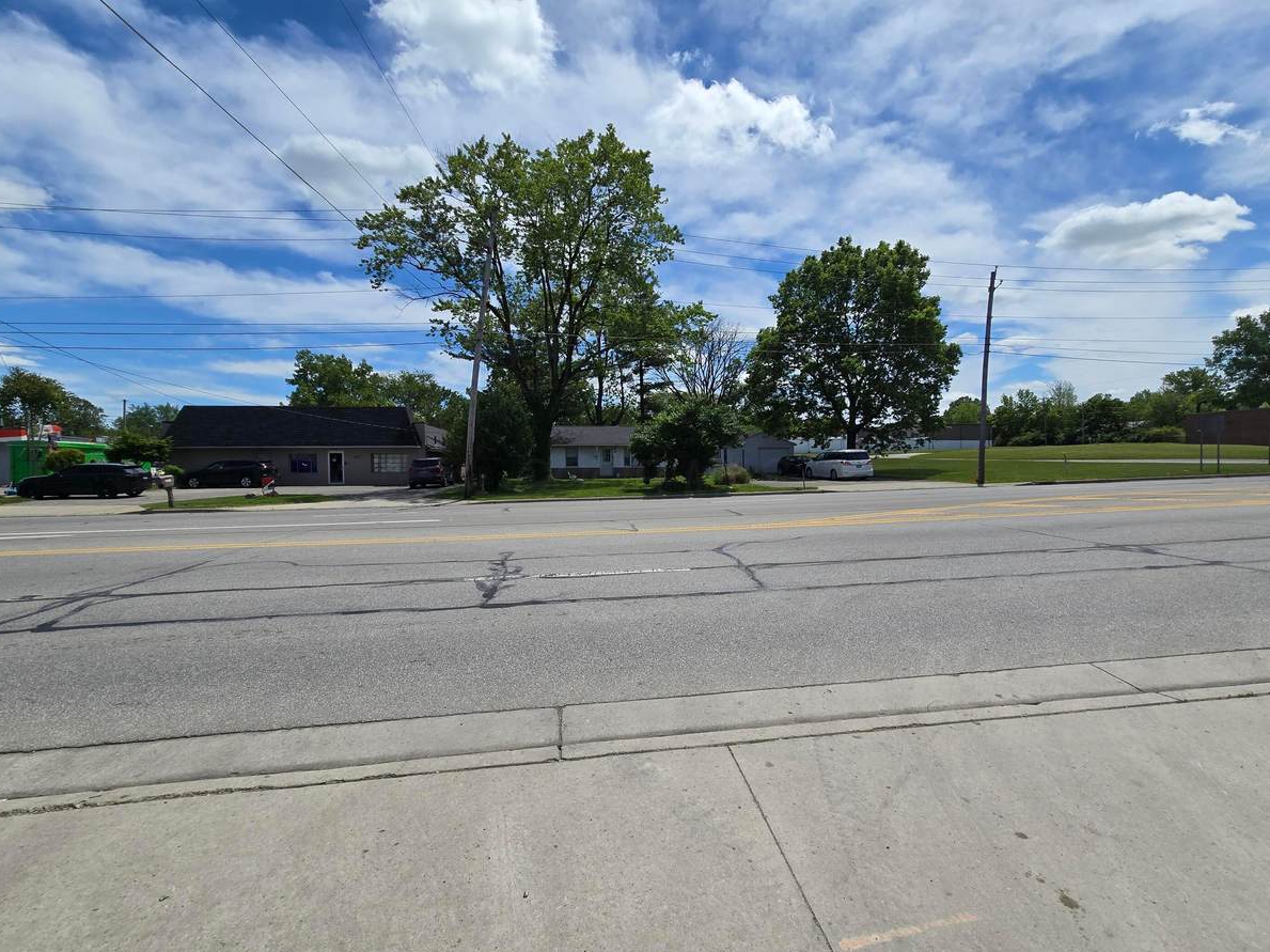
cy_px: 479
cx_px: 653
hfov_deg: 102.1
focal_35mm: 14
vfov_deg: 85.6
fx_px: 513
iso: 50
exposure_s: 1/3977
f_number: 2.2
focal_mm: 2.2
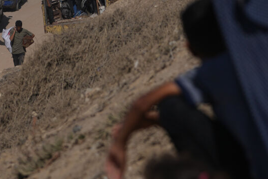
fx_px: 2492
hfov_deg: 6.1
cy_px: -104
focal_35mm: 335
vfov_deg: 4.1
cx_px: -1
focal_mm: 101
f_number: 4.5
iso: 125
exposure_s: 1/4000
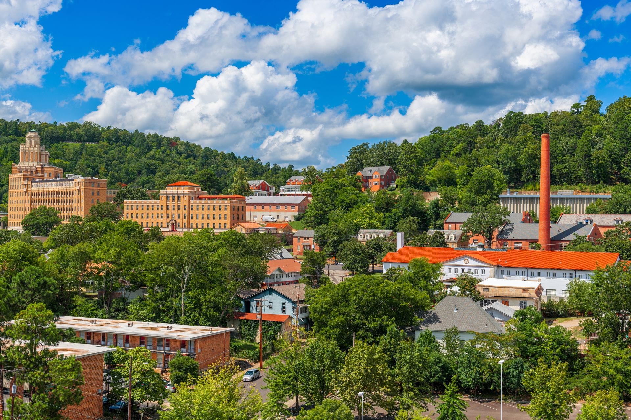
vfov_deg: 28.1
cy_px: 210
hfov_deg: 41.1
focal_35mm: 48
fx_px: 841
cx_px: 316
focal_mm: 48
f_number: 8
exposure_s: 1/250
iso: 64
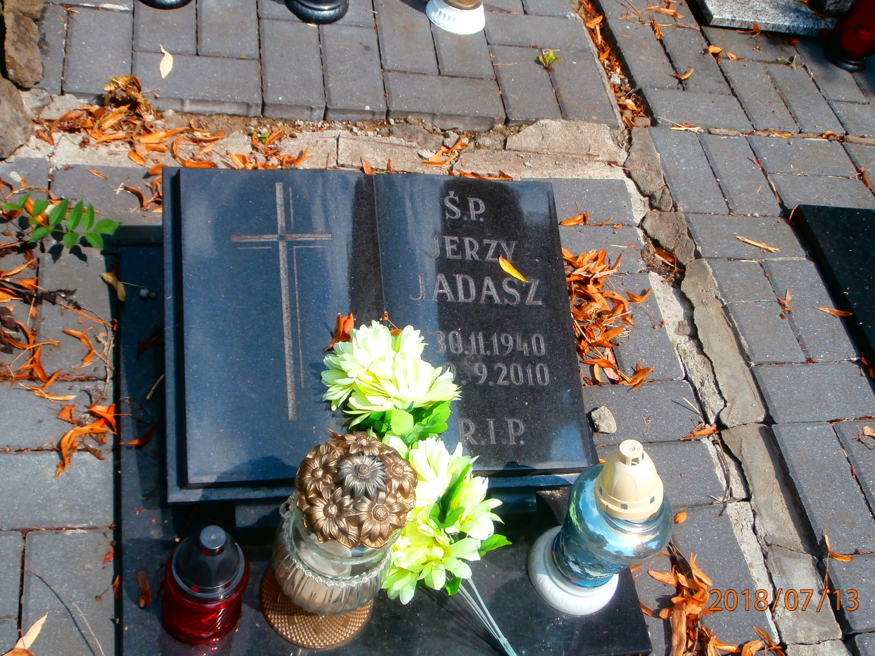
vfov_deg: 34.3
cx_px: 431
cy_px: 313
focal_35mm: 42
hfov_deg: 44.8
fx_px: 1062
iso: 100
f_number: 3.9
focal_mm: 6.67
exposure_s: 1/800
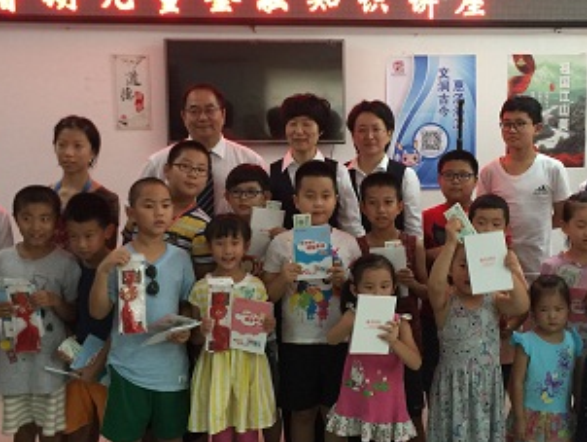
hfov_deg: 39.5
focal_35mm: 48
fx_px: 815
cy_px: 211
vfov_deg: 30.3
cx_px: 340
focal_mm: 4.15
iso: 80
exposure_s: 1/17
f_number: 2.2
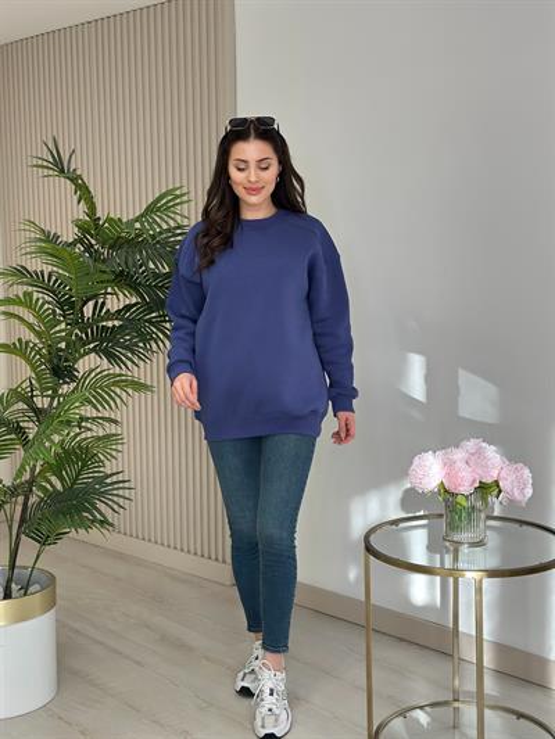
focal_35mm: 48
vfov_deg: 39.6
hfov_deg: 30.3
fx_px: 1026
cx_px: 278
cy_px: 370
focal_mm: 6.86
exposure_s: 1/402
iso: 80
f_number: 1.78
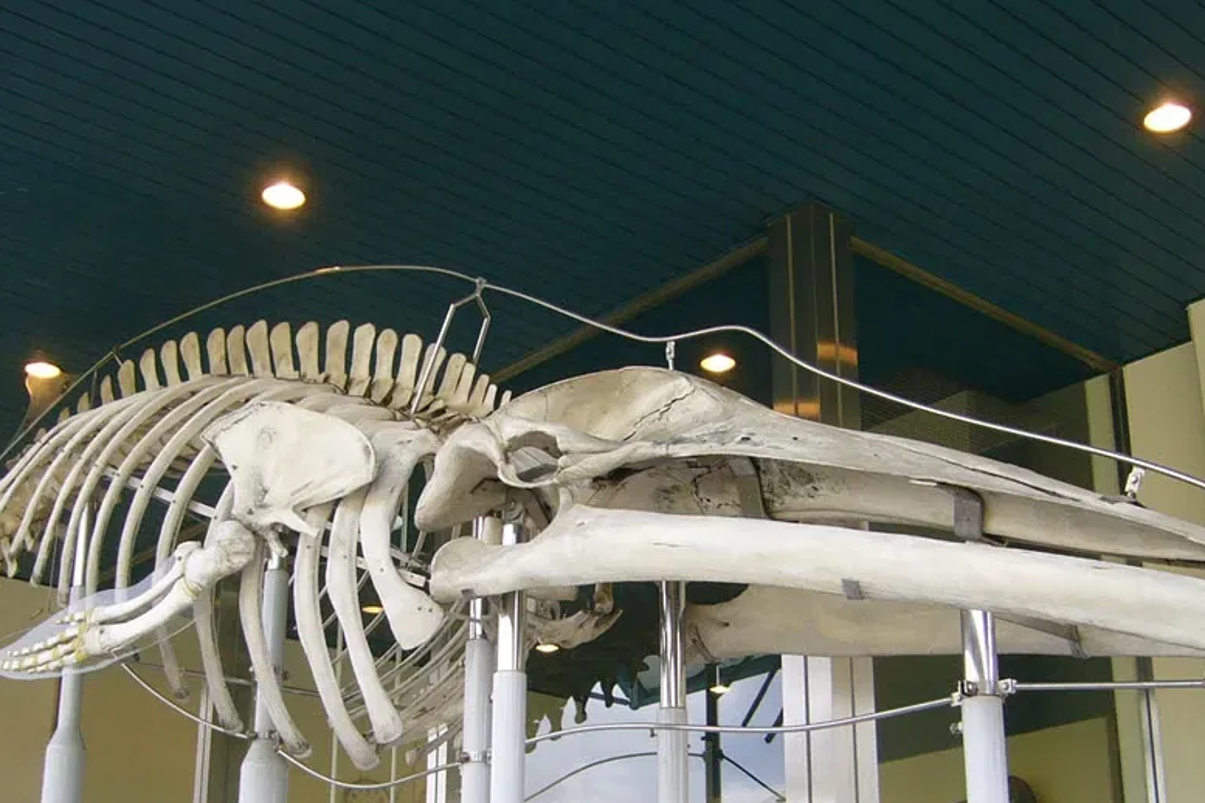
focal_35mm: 48
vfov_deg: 27.9
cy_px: 546
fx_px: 1607
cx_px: 586
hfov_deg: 41.1
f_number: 2.8
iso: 80
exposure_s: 1/125
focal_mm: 5.8
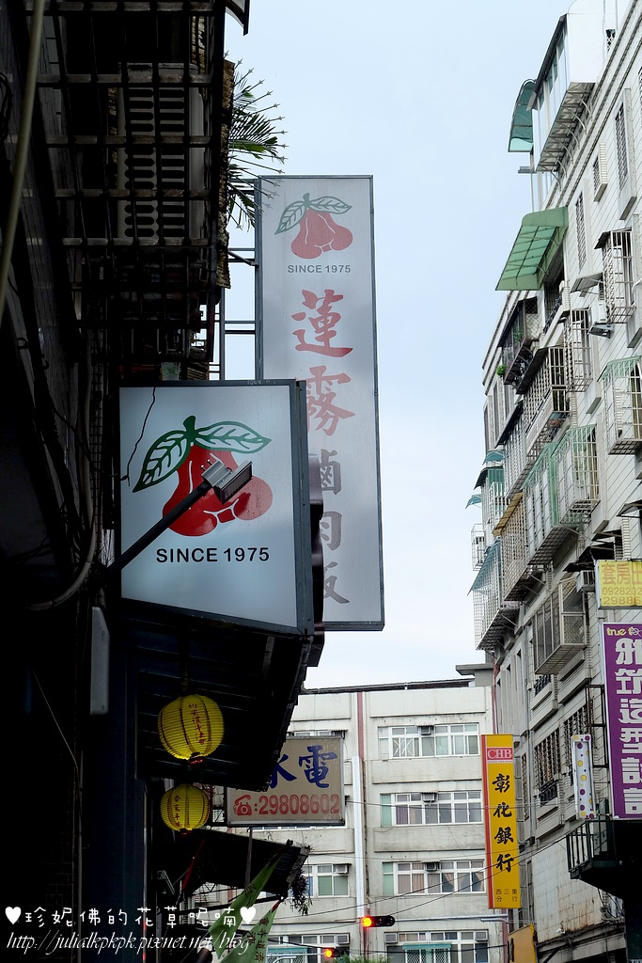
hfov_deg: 18.2
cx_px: 321
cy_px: 482
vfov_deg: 27.0
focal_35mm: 75
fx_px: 2005
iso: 800
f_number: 5.6
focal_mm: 50
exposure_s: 1/450
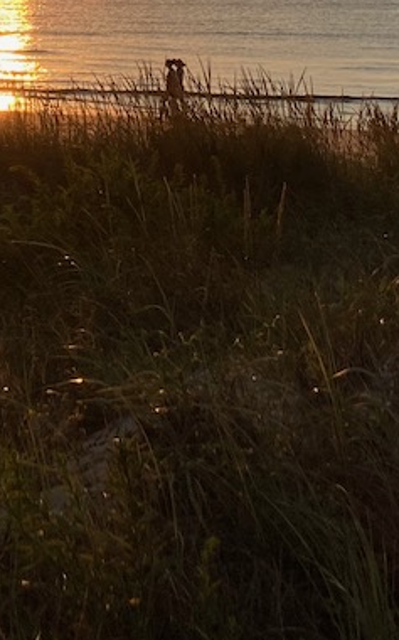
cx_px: 12
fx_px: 1742
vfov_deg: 19.7
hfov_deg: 12.9
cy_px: -103
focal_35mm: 100
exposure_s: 1/1675
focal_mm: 3.99
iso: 20
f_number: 1.8
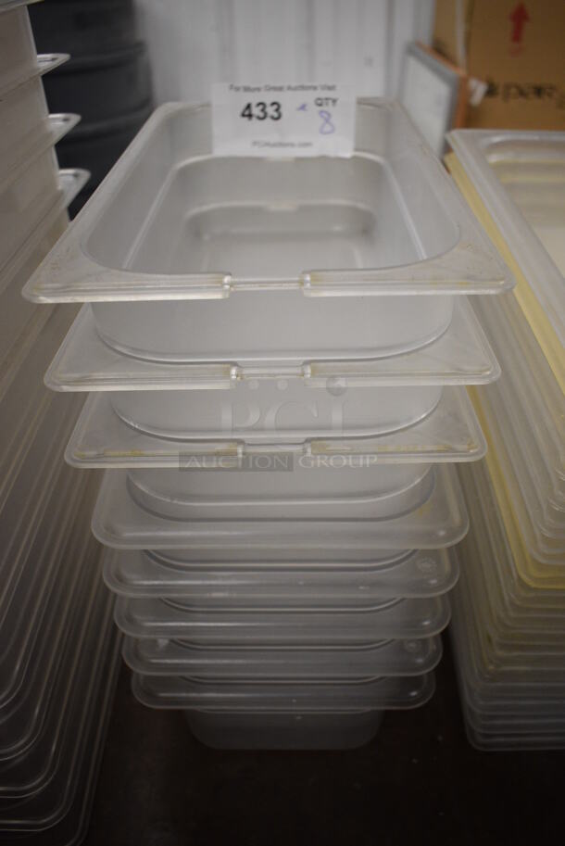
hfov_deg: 43.7
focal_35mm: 30
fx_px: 705
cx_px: 282
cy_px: 423
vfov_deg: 61.9
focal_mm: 20
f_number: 3.5
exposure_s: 1/125
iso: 1250
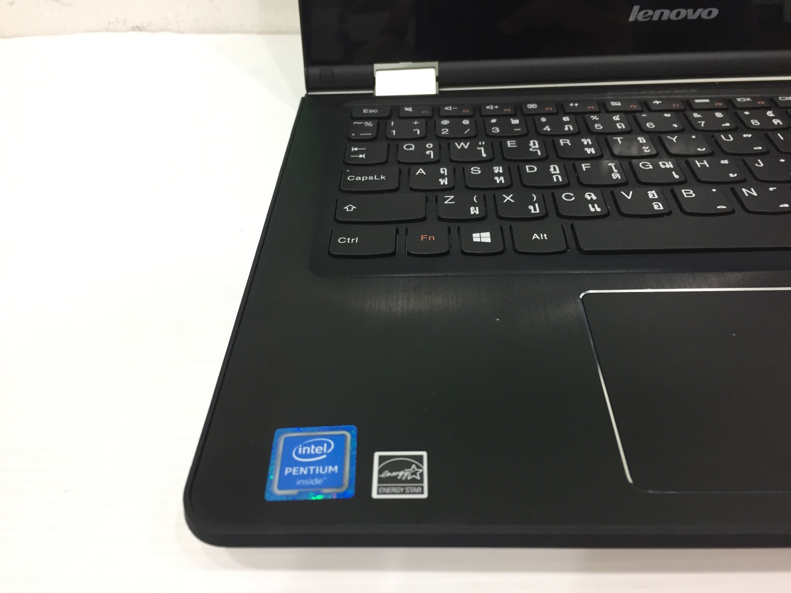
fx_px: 663
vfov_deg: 48.2
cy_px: 296
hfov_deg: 61.7
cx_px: 396
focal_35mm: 29
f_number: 2.2
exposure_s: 1/33
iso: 125
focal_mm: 4.15
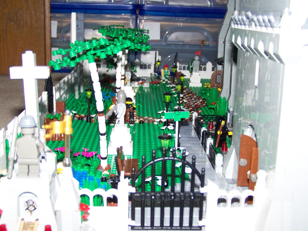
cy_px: 116
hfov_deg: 37.5
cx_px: 154
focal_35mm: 51
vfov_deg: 28.6
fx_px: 454
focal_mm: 8.5
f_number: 3.2
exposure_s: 1/30
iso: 200
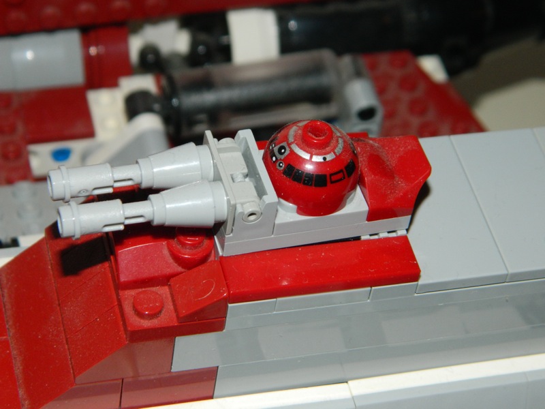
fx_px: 1622
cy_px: 204
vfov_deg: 14.4
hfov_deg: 19.1
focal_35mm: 103
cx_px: 272
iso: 200
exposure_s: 1/60
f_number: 12.6
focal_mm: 18.6
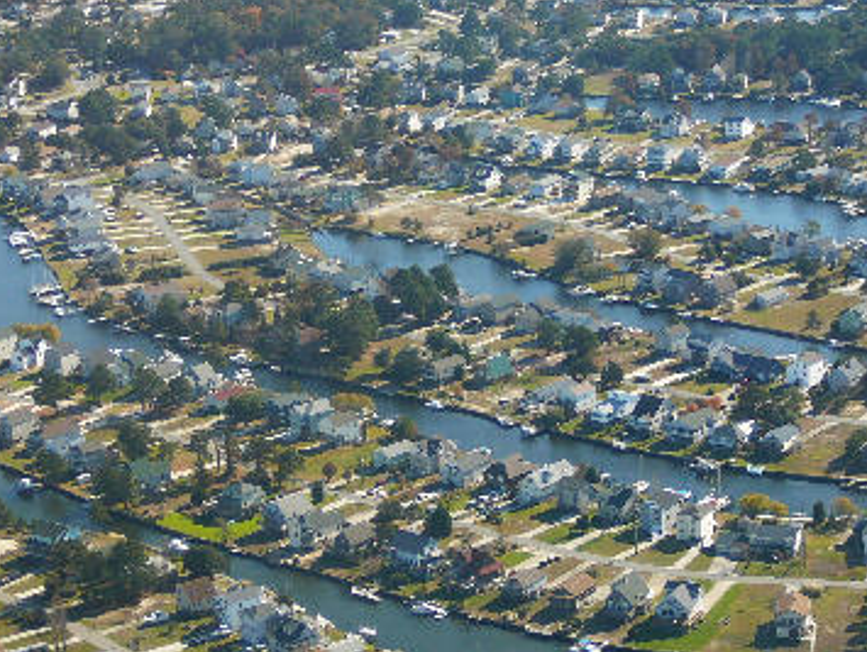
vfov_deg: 12.1
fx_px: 3084
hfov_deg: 16.0
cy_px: 322
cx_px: 326
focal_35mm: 123
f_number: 3.8
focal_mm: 12.2
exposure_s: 1/400
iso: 80
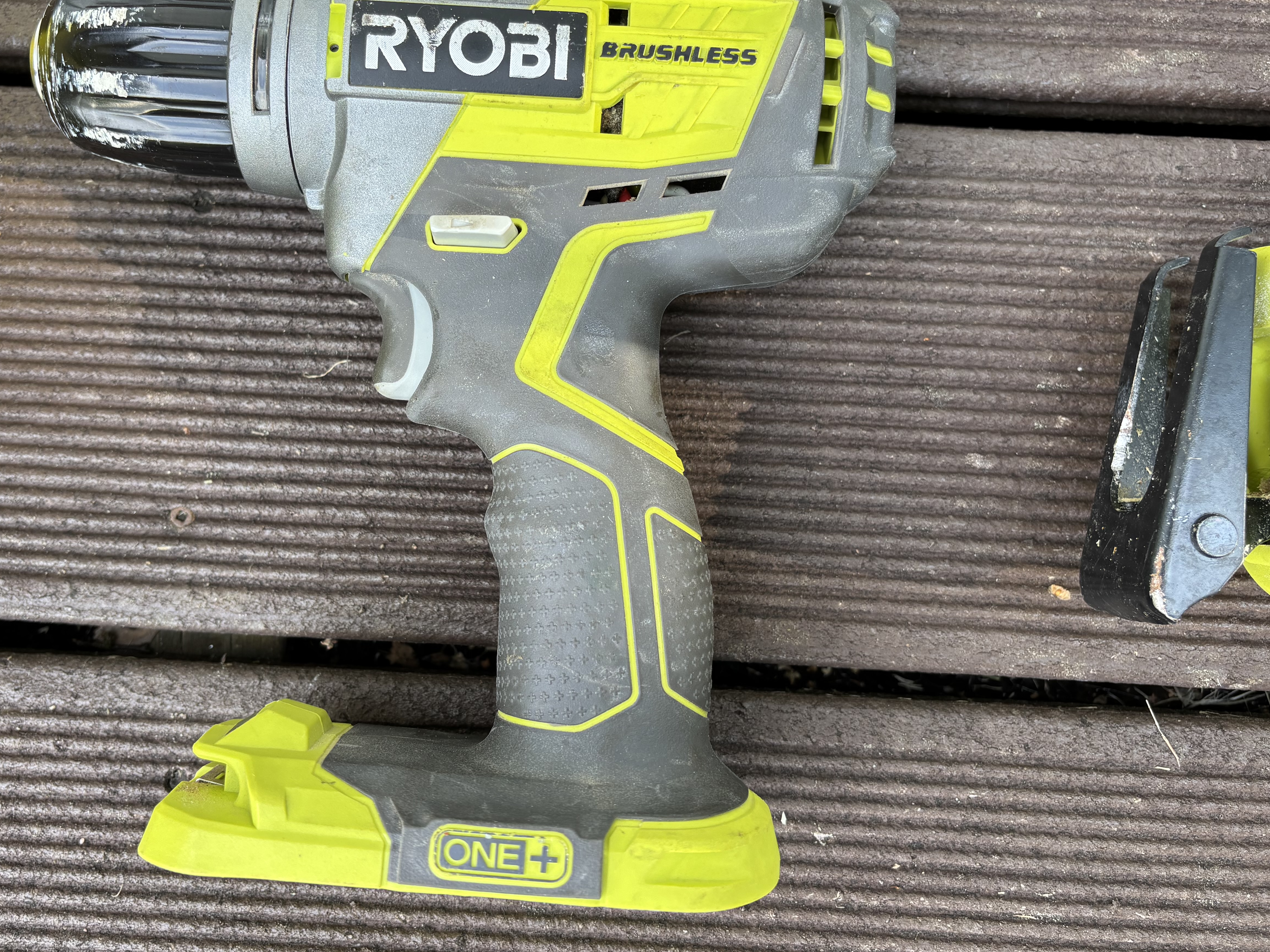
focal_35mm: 32
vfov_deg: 43.9
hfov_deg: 56.5
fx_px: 1174
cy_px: 376
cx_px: 529
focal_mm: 5.96
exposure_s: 1/130
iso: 32
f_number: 1.6
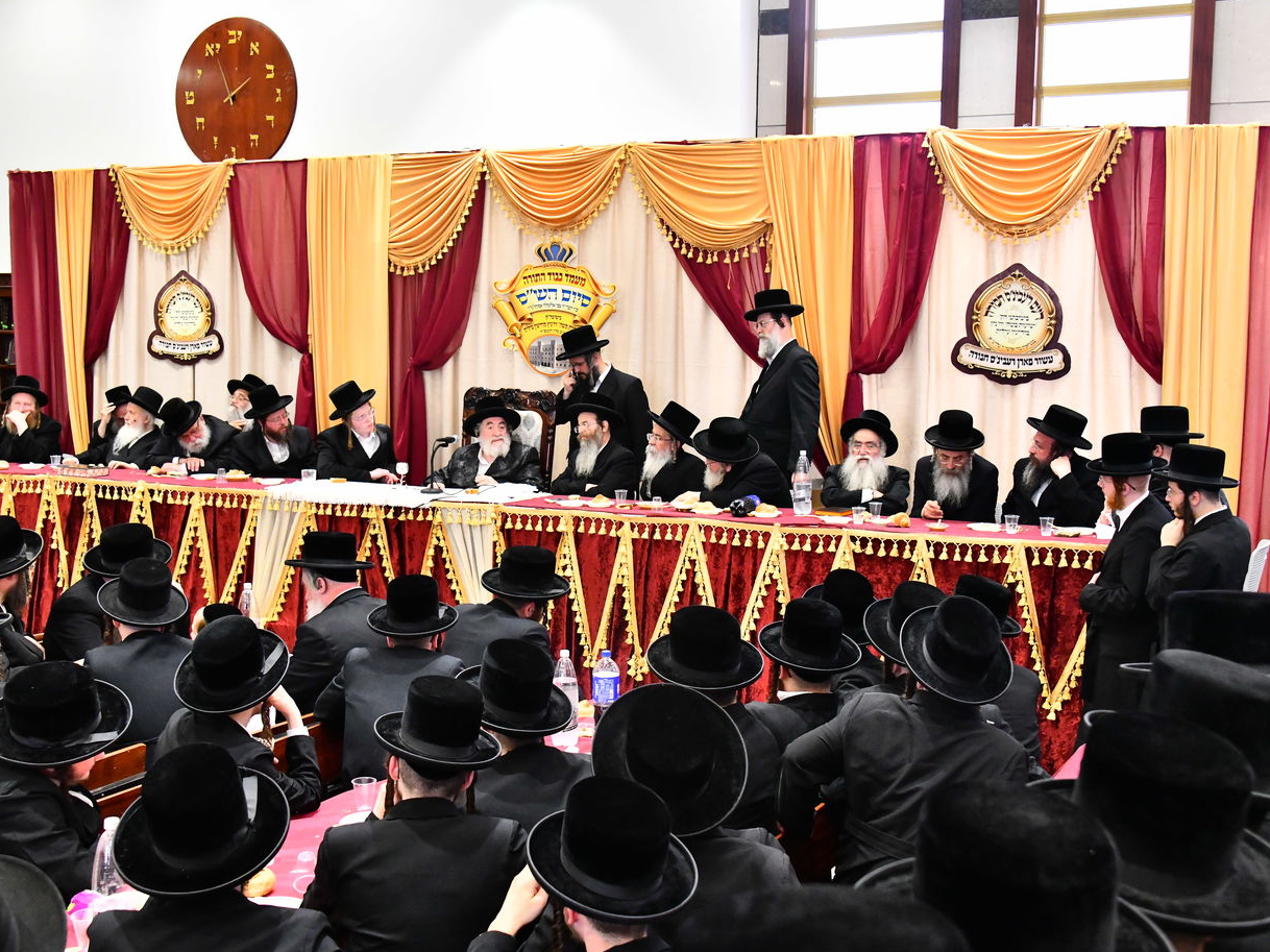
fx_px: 1541
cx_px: 617
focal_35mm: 42
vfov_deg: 34.3
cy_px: 481
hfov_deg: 44.8
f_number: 5.6
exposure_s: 1/125
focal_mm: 38
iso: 4000
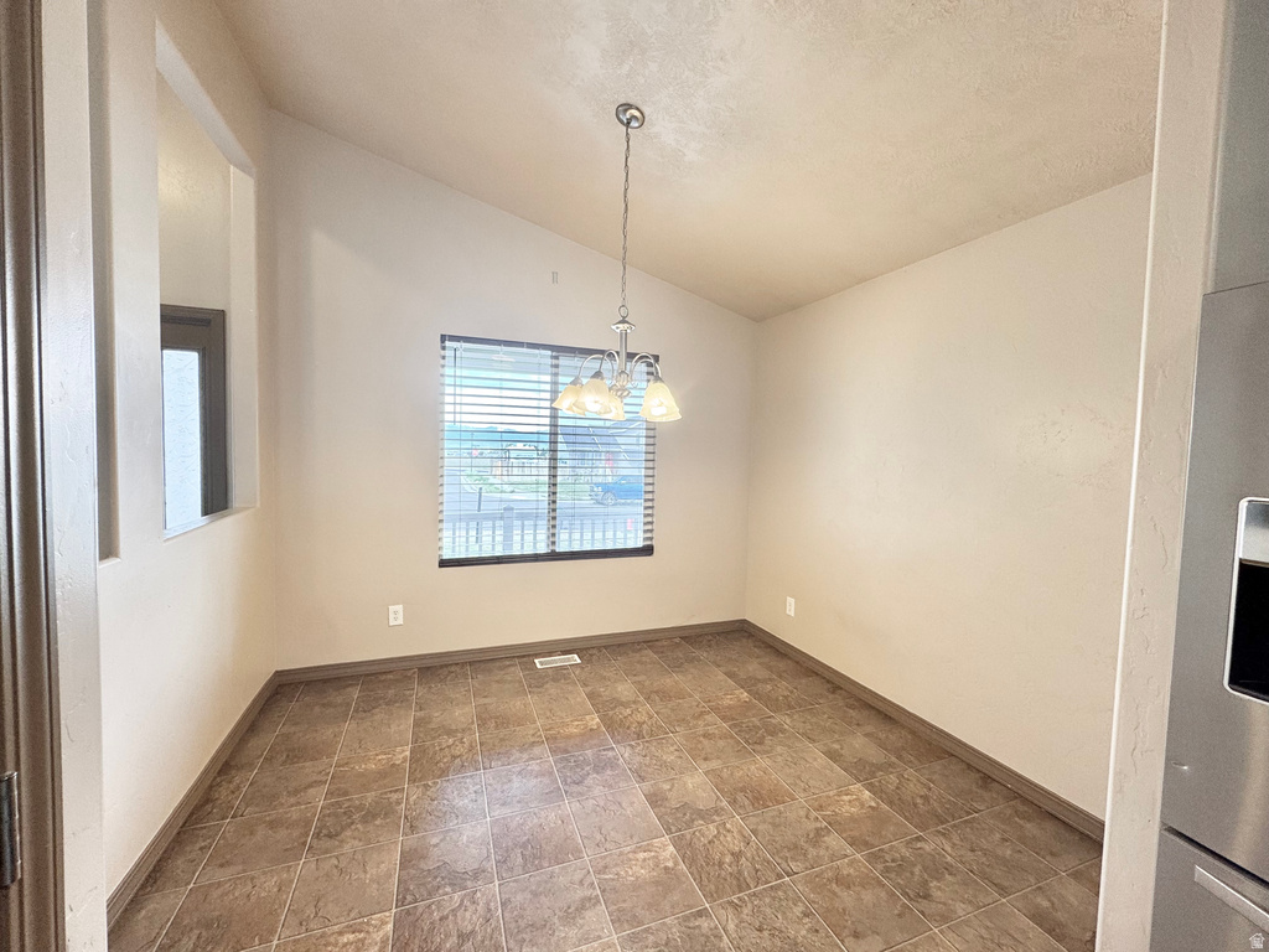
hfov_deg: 102.1
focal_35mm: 14
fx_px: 513
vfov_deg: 85.7
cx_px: 634
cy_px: 476
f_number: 2.2
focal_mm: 2.22
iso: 50
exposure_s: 1/120
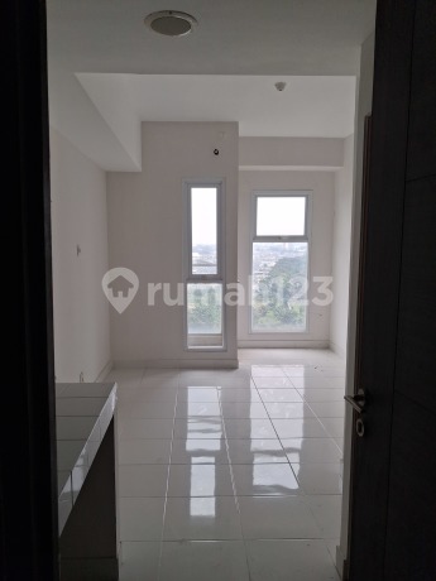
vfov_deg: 65.3
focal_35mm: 27
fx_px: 453
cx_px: 218
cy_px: 290
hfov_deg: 51.4
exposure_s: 1/120
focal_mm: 4
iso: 50
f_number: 1.8
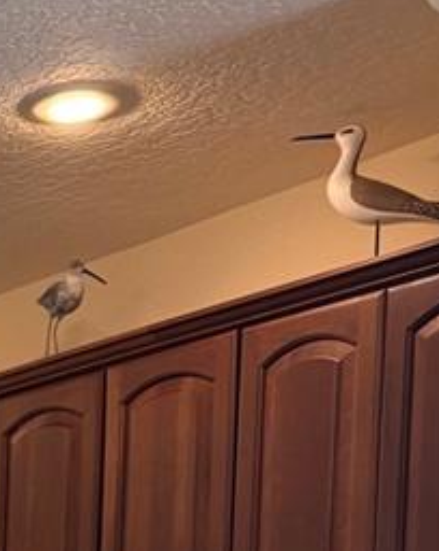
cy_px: 943
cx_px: -368
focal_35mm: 110
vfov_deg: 15.4
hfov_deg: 12.6
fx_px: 1791
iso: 160
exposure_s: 1/120
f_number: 1.78
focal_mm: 6.76
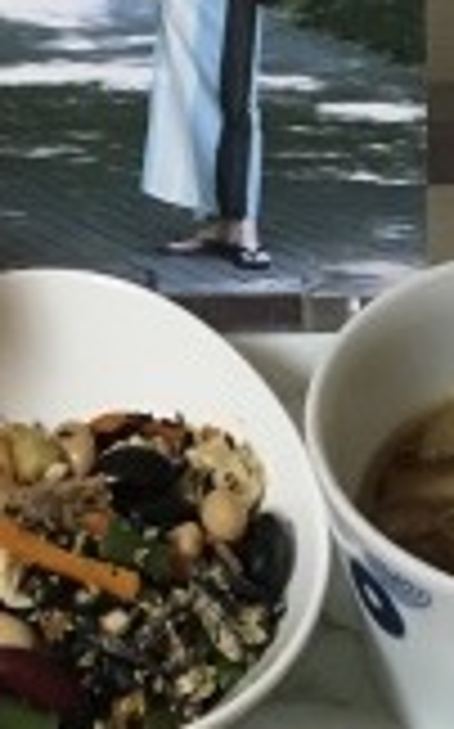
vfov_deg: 18.2
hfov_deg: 11.4
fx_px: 2261
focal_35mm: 114
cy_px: 202
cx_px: 364
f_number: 2.2
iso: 200
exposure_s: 1/25
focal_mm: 4.15
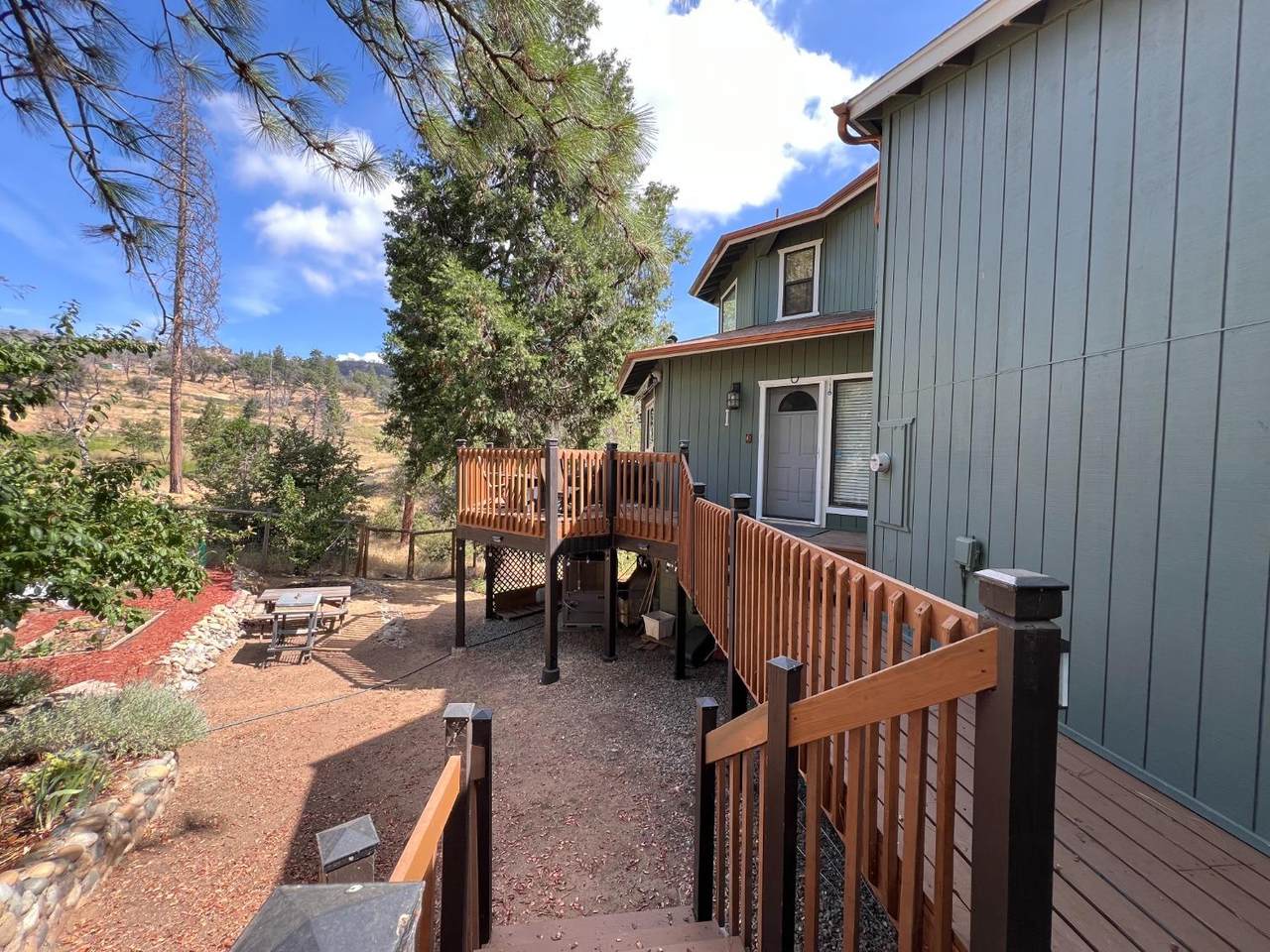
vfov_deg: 89.9
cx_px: 635
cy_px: 476
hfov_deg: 106.2
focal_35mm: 13
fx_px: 477
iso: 32
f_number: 1.8
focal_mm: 1.57
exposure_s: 1/185
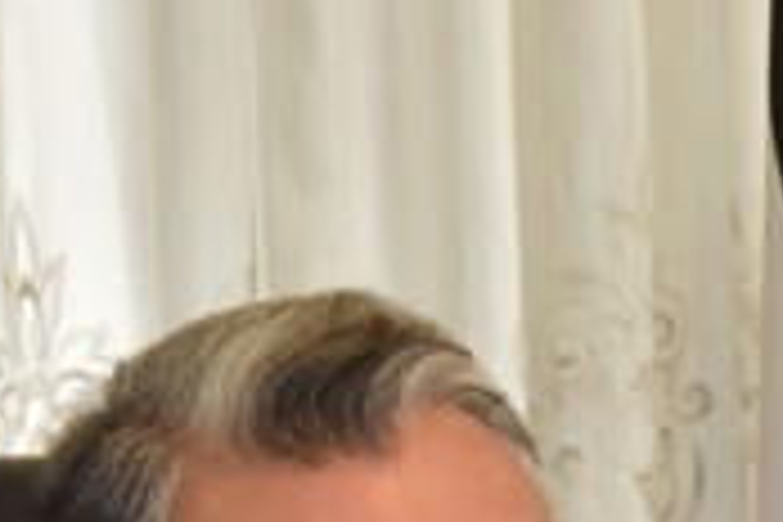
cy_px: 668
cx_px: 1156
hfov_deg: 5.0
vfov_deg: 3.3
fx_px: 8982
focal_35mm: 413
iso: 2500
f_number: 9
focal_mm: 70
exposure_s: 1/250
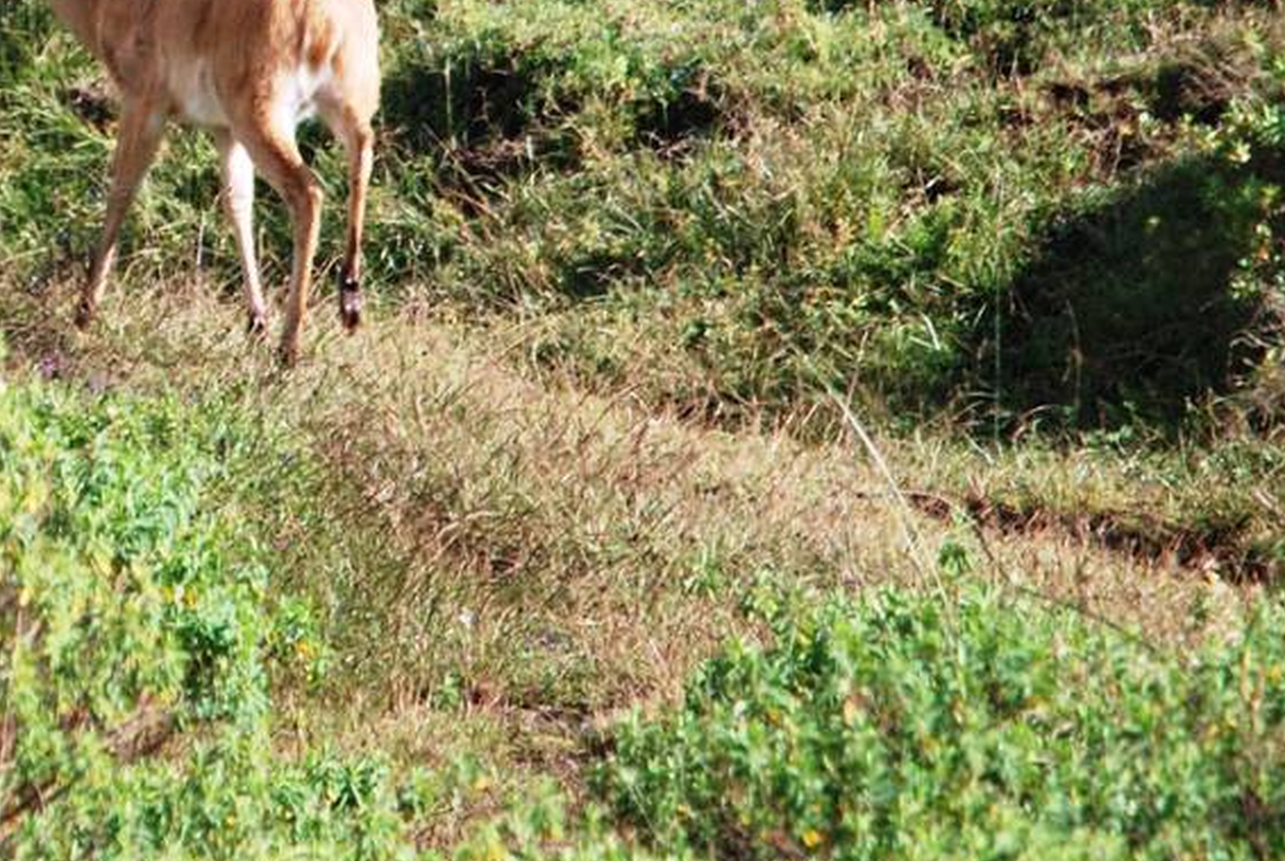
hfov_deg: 1.0
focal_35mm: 2120
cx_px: -93
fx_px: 75769
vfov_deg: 0.7
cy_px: -269
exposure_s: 1/500
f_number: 6.3
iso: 320
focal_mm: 500
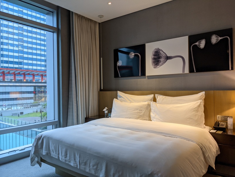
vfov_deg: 51.4
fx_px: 183
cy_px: 88
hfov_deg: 65.3
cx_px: 118
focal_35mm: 27
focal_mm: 4.38
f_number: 1.73
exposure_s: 1/25.4
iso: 53
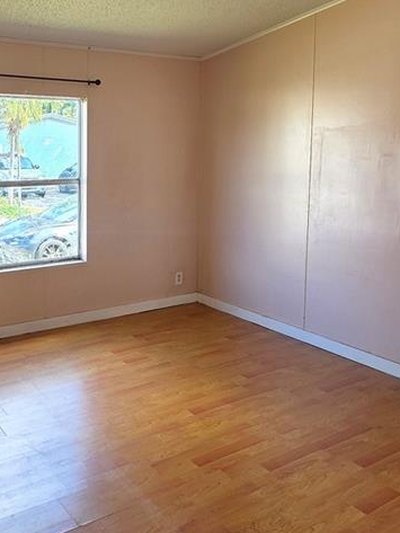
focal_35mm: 33
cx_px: 89
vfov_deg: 54.5
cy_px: 189
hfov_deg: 41.4
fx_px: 508
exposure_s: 1/120
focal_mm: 2.2
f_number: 1.9
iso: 64
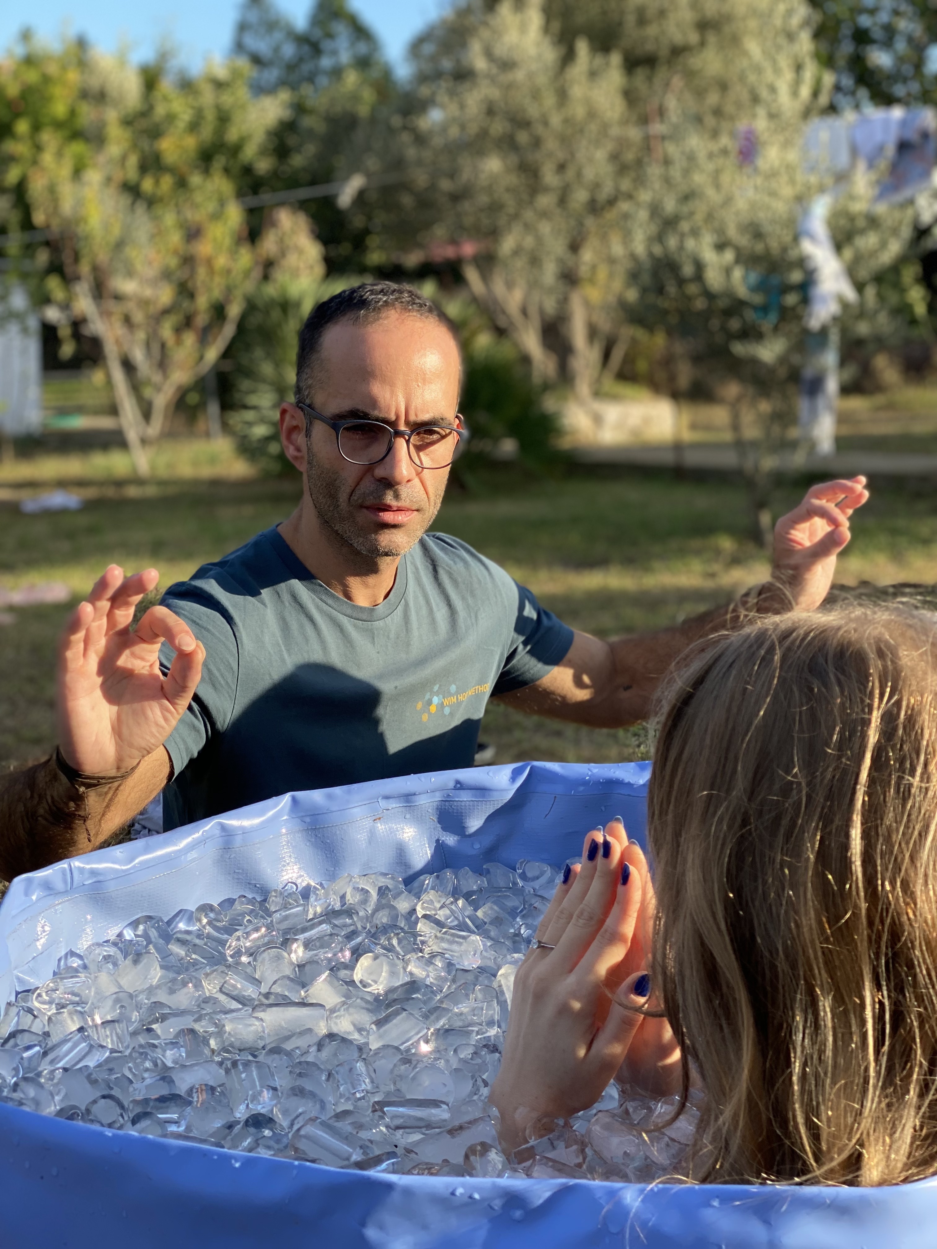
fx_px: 1877
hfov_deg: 28.0
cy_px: 624
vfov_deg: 36.8
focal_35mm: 52
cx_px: 468
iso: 20
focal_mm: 6
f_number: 2
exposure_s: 1/484
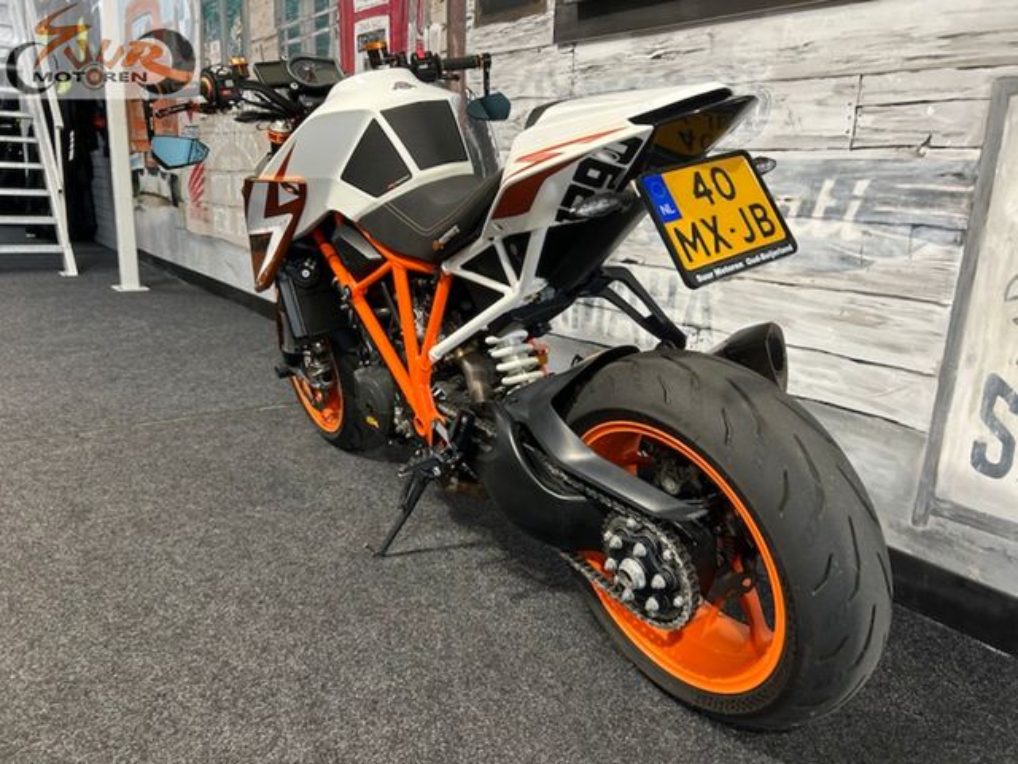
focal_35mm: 26
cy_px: 382
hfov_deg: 67.3
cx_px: 509
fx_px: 765
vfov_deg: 53.1
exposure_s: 1/50
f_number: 1.5
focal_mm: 5.7
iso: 80
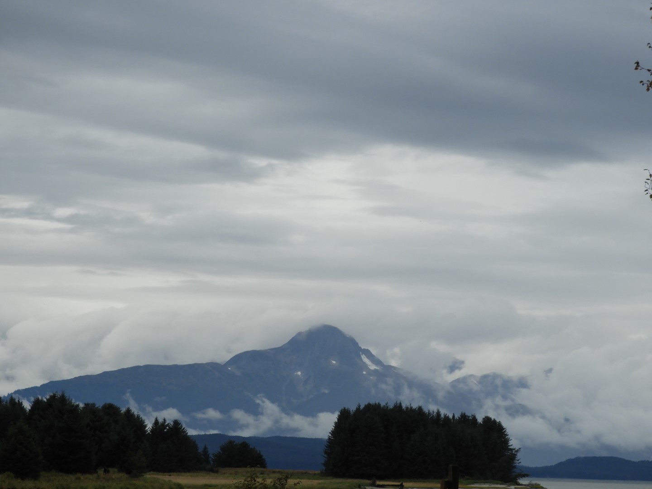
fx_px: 2543
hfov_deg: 14.6
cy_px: 244
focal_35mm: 135
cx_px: 326
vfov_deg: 11.0
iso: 100
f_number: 5
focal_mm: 24.2
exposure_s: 1/640
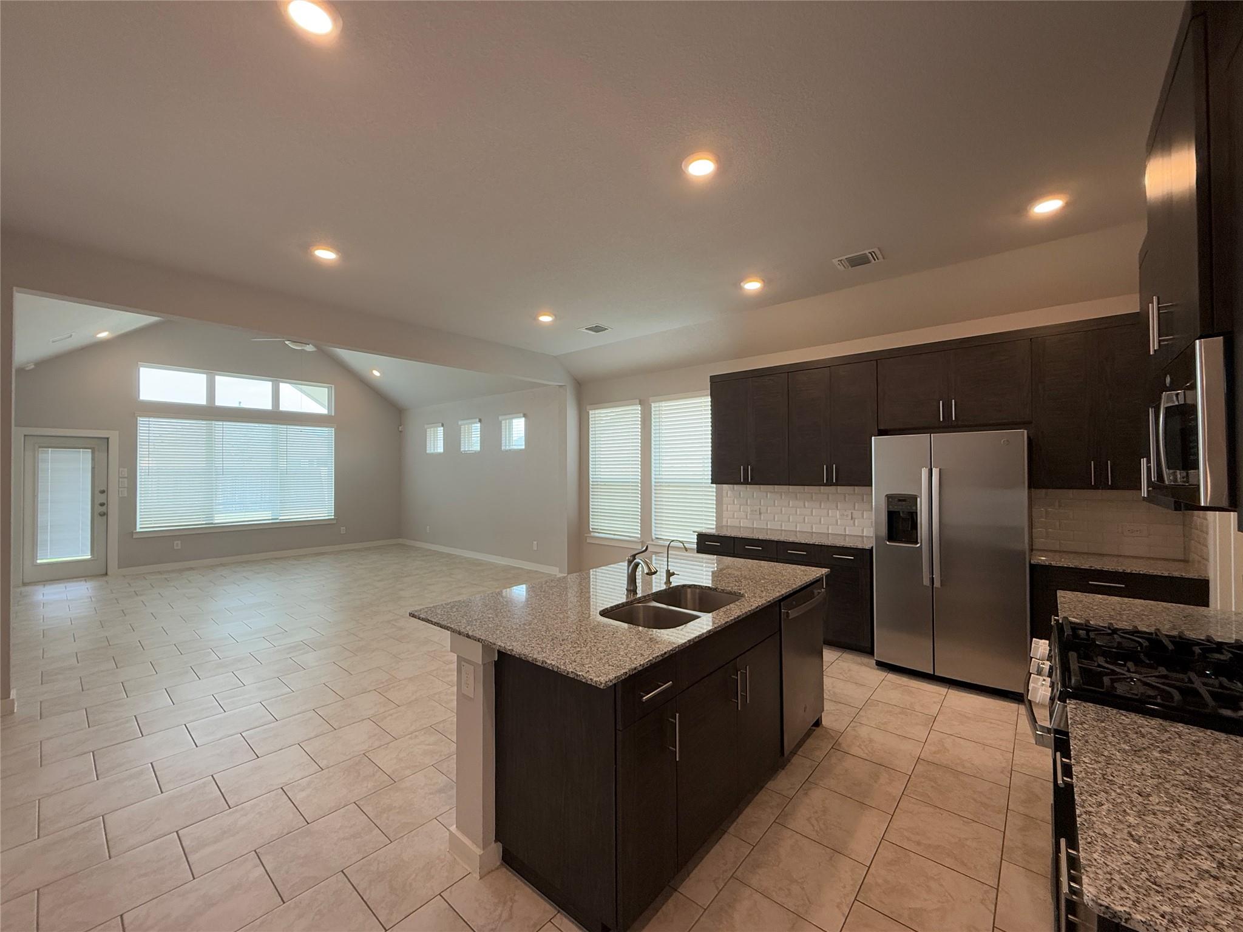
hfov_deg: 102.1
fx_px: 503
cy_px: 466
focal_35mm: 14
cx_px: 622
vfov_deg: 85.7
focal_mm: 2.22
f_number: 2.2
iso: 160
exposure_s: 1/120
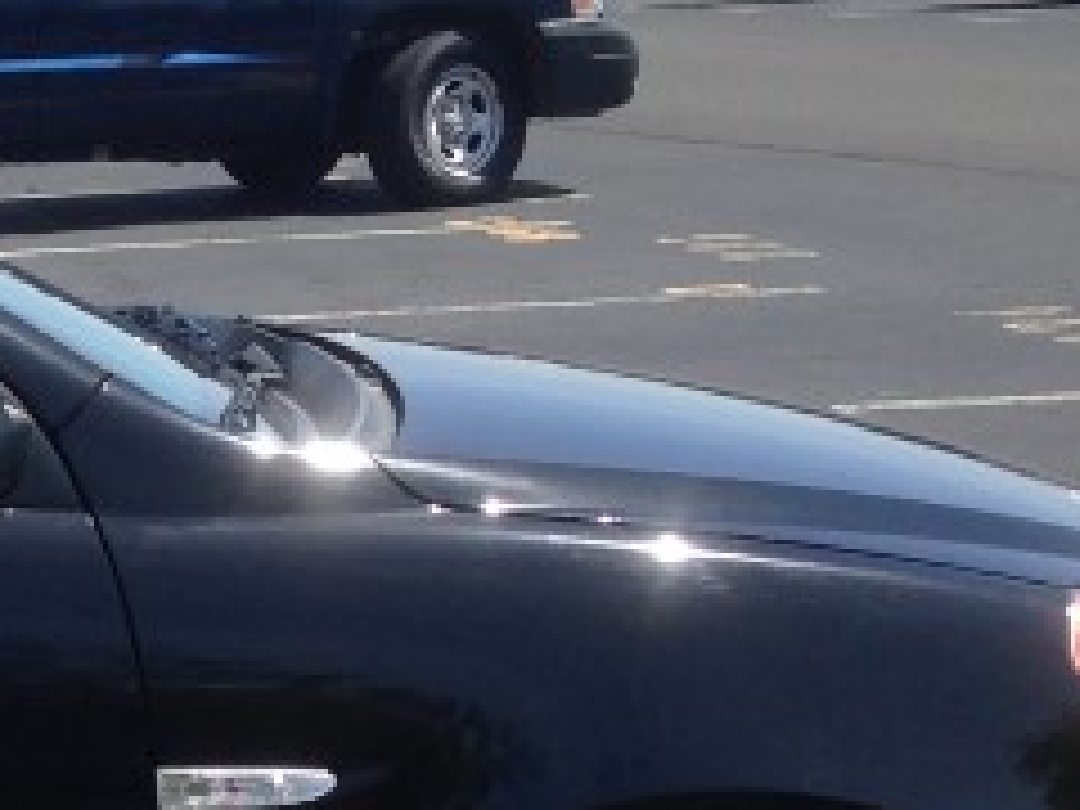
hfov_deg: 12.9
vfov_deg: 10.5
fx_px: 4399
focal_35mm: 141
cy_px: 639
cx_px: -774
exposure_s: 1/1106
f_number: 2.4
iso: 50
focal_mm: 4.12
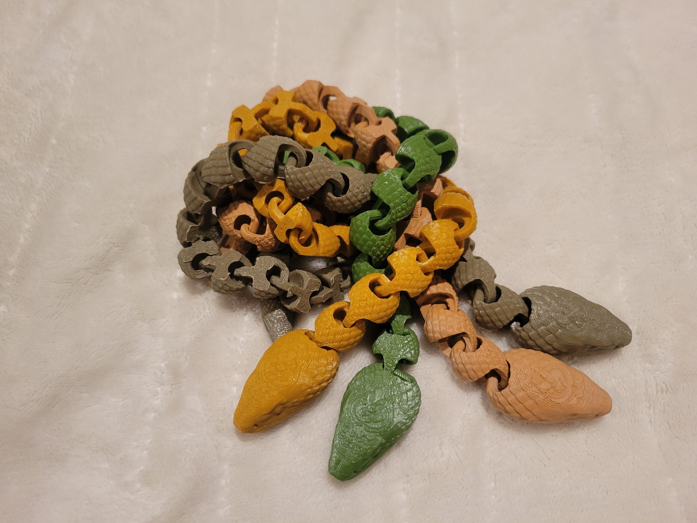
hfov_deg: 67.3
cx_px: 348
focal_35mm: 26
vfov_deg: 53.1
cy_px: 262
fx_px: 524
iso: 500
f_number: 1.8
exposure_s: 1/40
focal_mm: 5.4
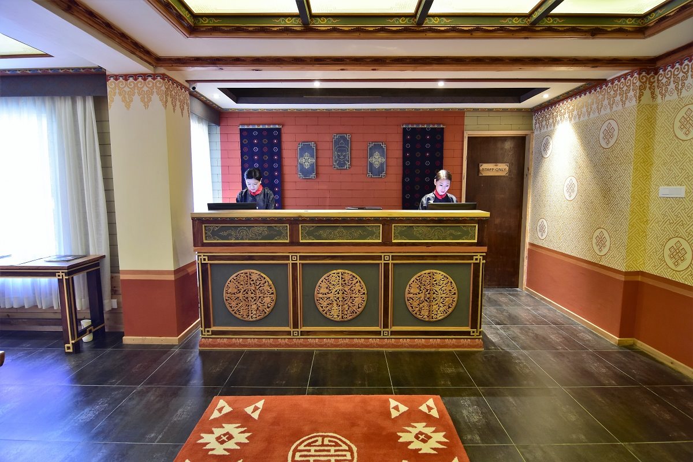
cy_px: 231
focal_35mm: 18
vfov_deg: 67.4
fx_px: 346
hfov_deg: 90.0
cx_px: 346
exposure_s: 1/3
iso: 400
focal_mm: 12
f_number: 5
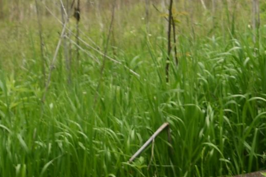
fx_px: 1743
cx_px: 609
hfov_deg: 8.1
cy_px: -226
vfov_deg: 5.6
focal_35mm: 236
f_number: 8
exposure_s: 1/250
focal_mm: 32
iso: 100
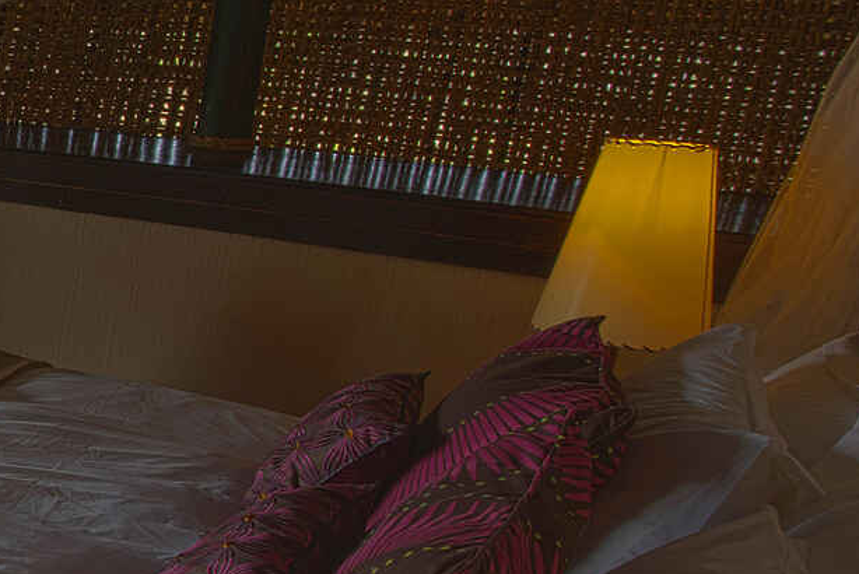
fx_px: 1194
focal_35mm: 50
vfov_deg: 26.8
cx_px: -476
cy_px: 403
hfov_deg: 26.5
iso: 400
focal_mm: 16
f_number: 11
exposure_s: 1/6
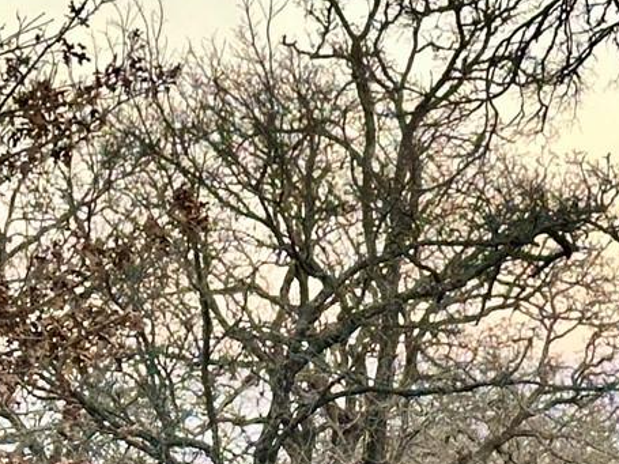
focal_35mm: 216
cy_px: 222
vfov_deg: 6.9
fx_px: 3861
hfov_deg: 9.1
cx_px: 660
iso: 64
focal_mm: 6.86
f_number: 1.78
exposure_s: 1/121
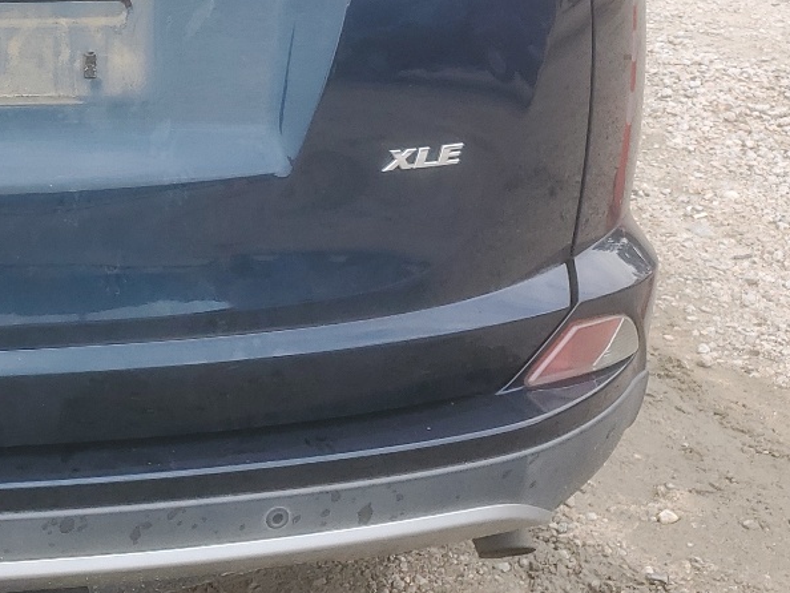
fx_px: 1598
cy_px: 5
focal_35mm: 70
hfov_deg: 26.2
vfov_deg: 20.4
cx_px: -16
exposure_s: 1/435
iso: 50
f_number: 1.5
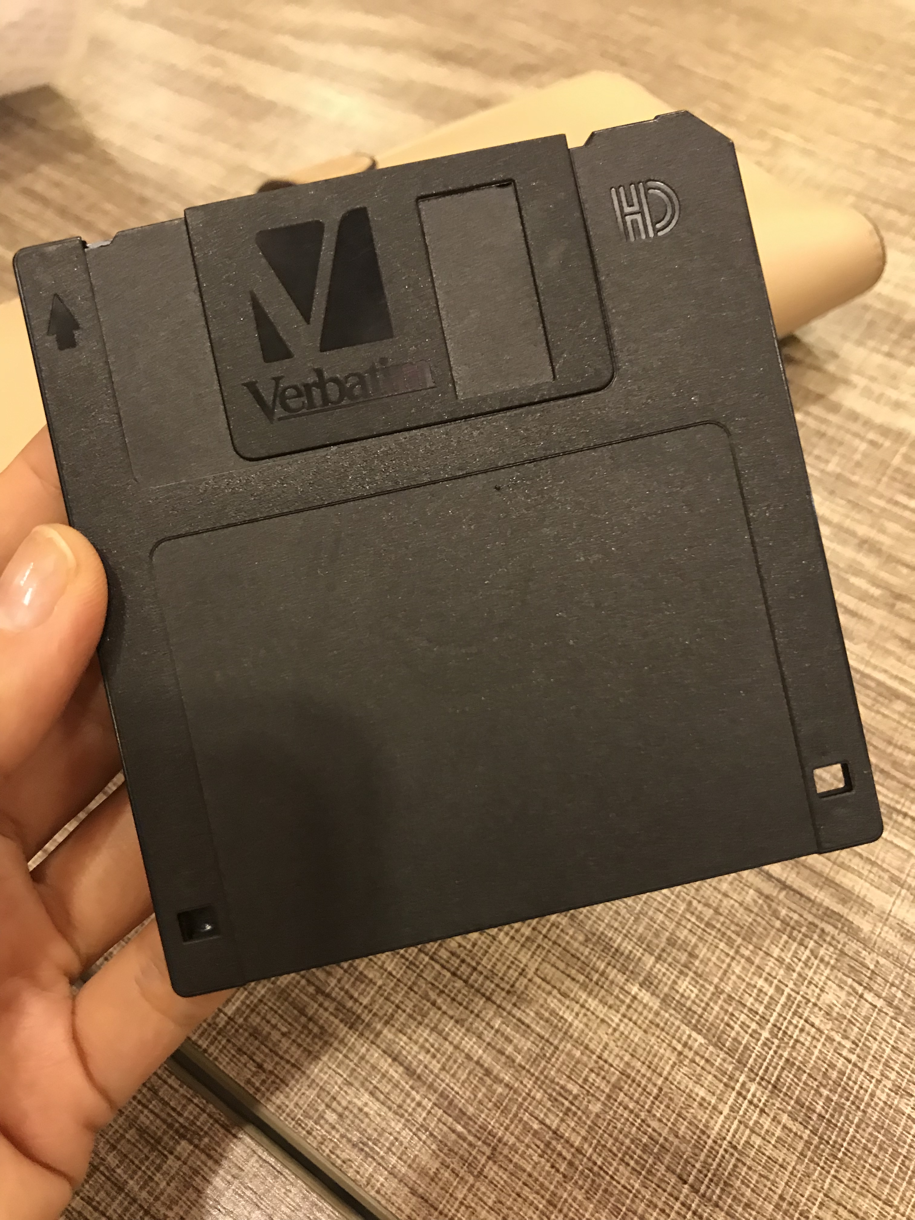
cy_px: 610
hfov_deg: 49.7
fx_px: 987
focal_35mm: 28
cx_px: 458
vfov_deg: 63.4
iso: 100
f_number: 1.8
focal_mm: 3.99
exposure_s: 1/13
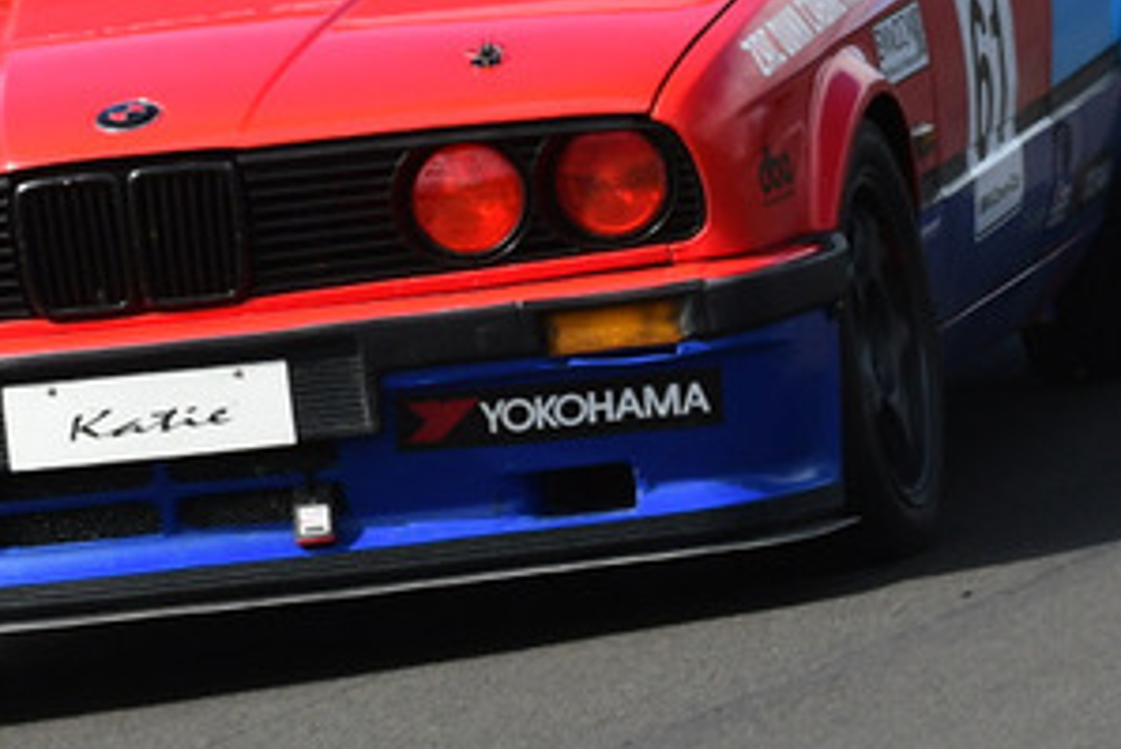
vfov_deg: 1.0
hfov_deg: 1.5
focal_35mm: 1368
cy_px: 128
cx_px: 260
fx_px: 42617
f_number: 9
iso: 400
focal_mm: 340
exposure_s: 1/640
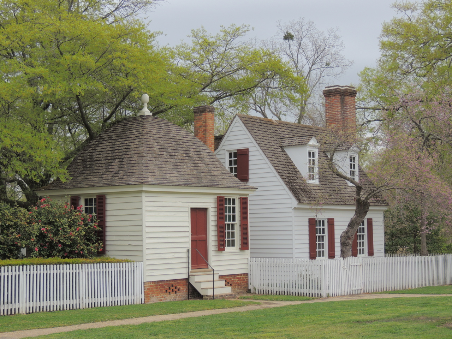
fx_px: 783
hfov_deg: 32.2
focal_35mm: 60
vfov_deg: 24.4
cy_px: 170
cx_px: 226
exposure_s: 1/500
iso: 100
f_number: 3.7
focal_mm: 10.7
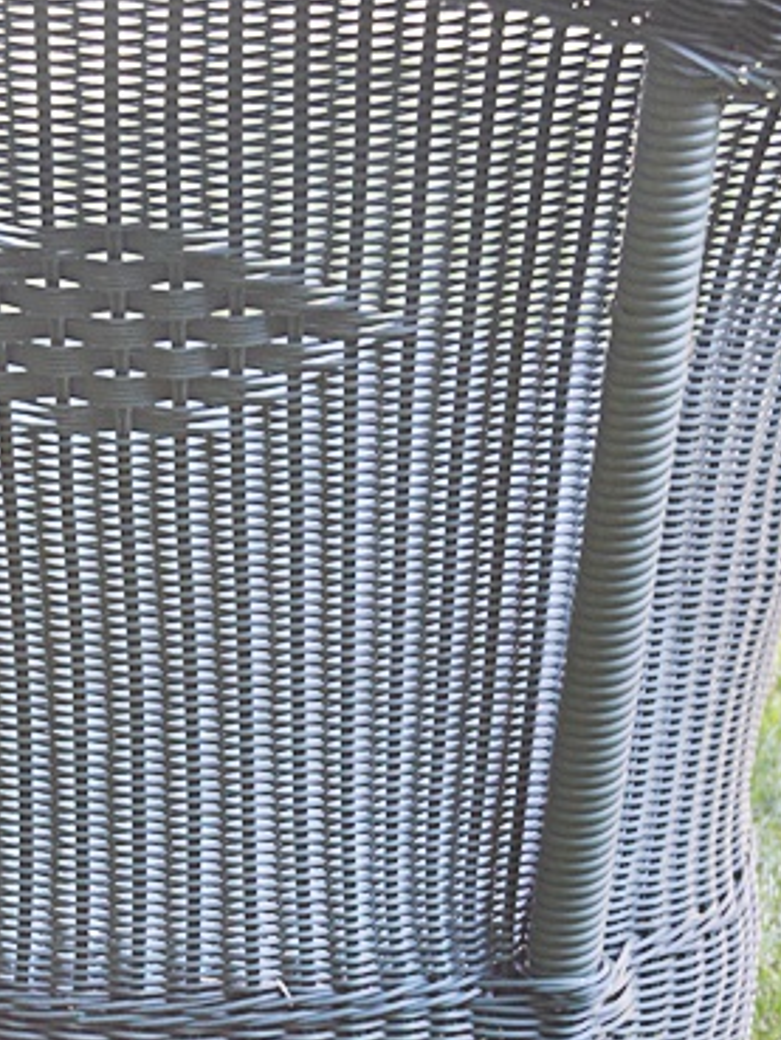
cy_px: 908
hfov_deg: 11.8
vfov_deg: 15.6
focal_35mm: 125
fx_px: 3758
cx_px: 131
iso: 400
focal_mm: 32
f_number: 5
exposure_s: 1/100
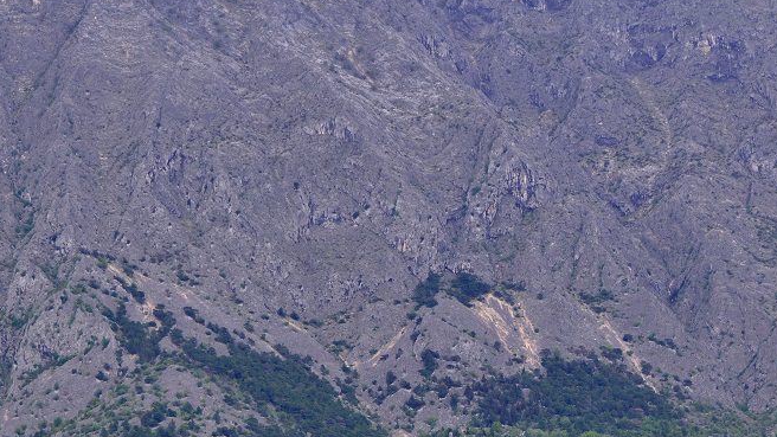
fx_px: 3441
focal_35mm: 167
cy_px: 235
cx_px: 389
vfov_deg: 7.3
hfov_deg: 12.9
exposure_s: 1/320
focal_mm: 70
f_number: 4.5
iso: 100
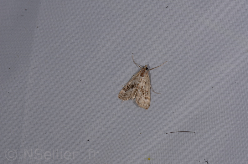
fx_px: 876
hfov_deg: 16.1
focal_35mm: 128
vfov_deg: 10.7
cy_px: 82
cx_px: 124
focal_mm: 85
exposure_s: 1/60
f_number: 32
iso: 100
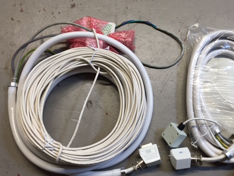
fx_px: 257
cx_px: 148
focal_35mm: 38
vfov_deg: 37.7
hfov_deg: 48.5
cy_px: 93
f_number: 2.2
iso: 64
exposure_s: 1/33
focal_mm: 4.15
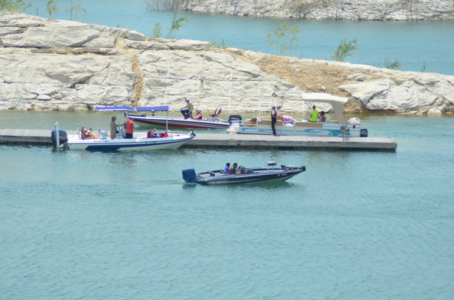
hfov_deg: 8.9
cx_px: 227
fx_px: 2926
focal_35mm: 232
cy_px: 150
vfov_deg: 5.9
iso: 360
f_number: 5.6
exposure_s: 1/2000
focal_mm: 155
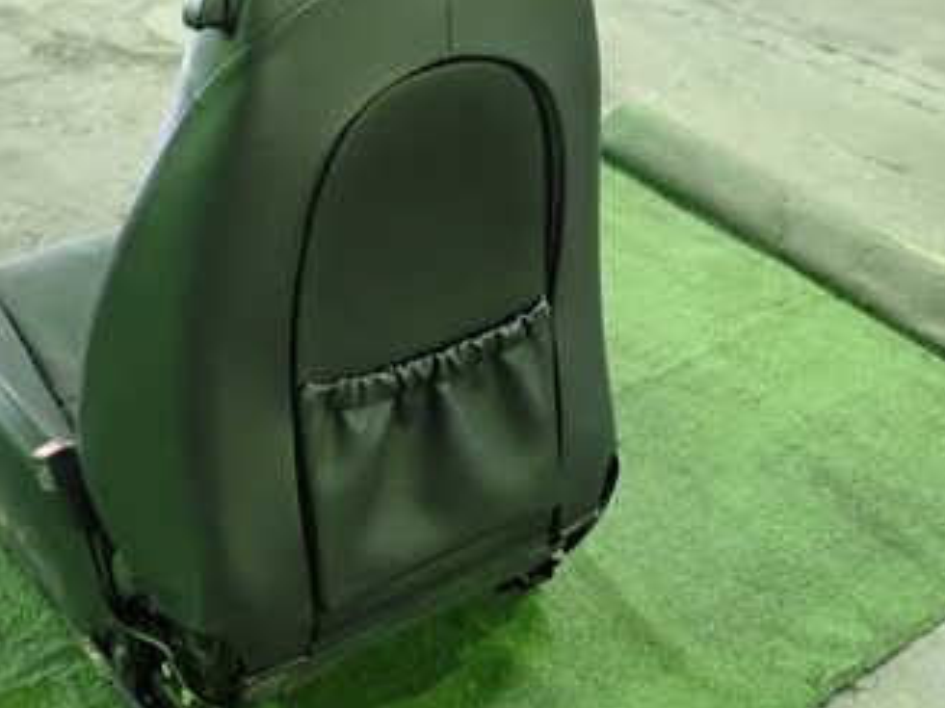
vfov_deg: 26.2
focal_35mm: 55
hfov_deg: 34.7
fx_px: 1501
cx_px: 332
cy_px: 182
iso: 800
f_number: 2.3
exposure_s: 1/25
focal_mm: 5.4
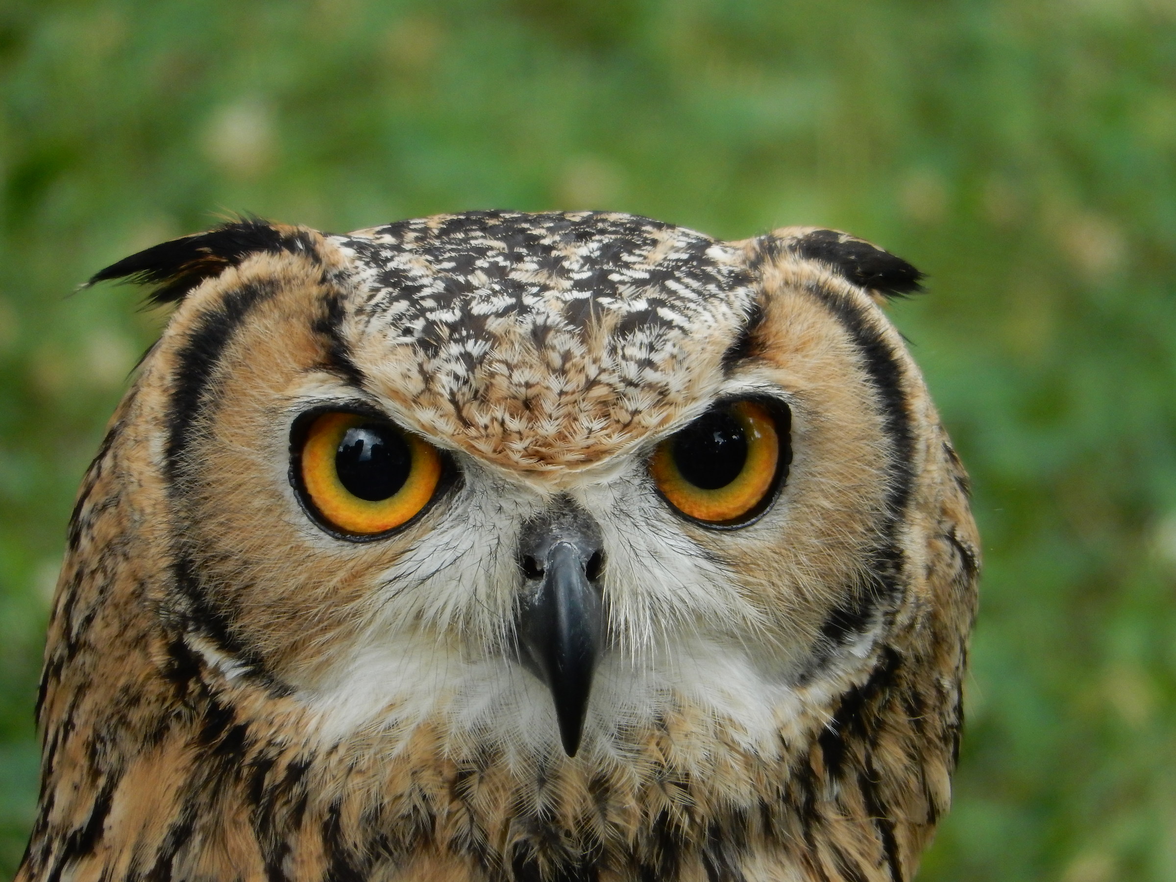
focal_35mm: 550
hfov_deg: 3.6
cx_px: 588
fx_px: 18685
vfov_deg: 2.7
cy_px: 441
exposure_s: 1/125
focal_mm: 99
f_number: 6.3
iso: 400
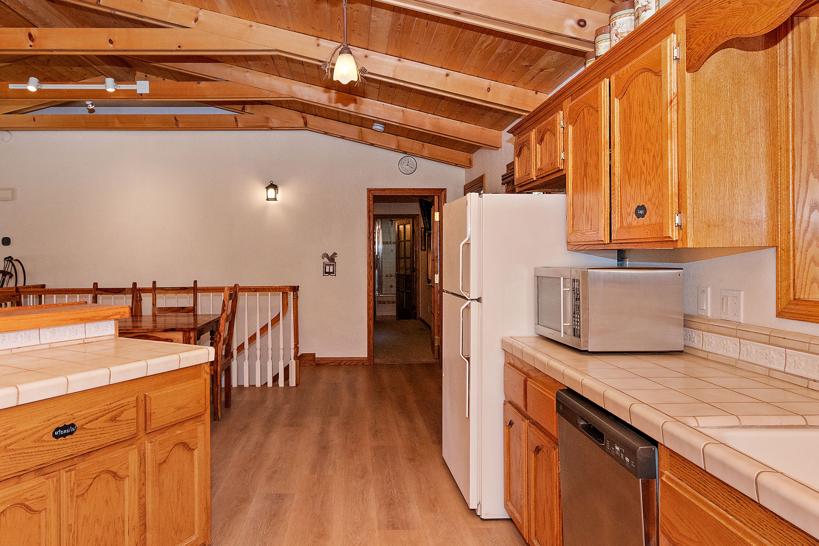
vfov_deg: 55.0
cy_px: 240
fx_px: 523
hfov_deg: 75.7
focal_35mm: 23
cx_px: 352
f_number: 5.6
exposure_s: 1/200
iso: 320
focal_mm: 10
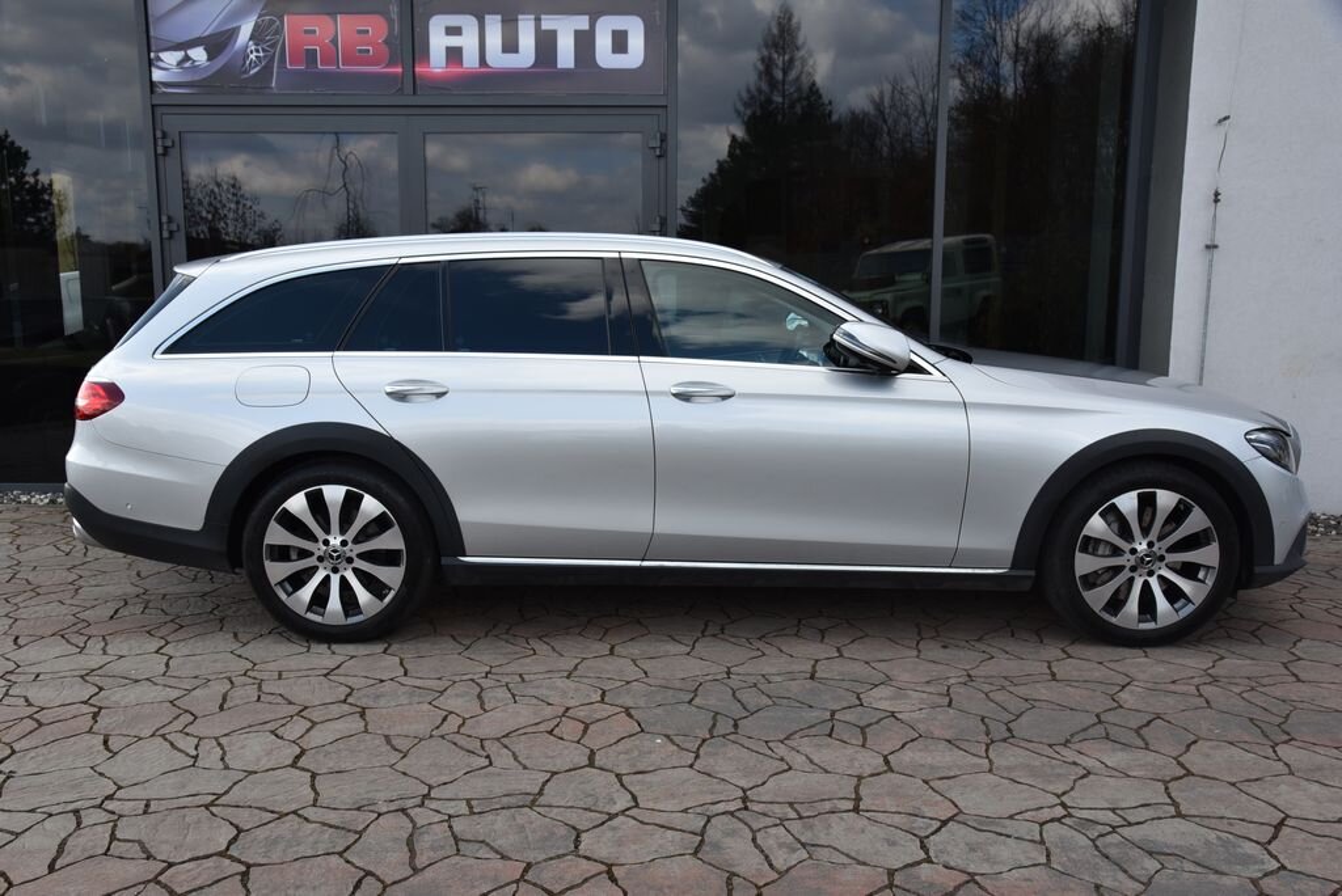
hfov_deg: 60.3
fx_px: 1156
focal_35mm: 31
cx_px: 671
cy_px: 448
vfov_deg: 42.4
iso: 500
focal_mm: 31
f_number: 8
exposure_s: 1/250
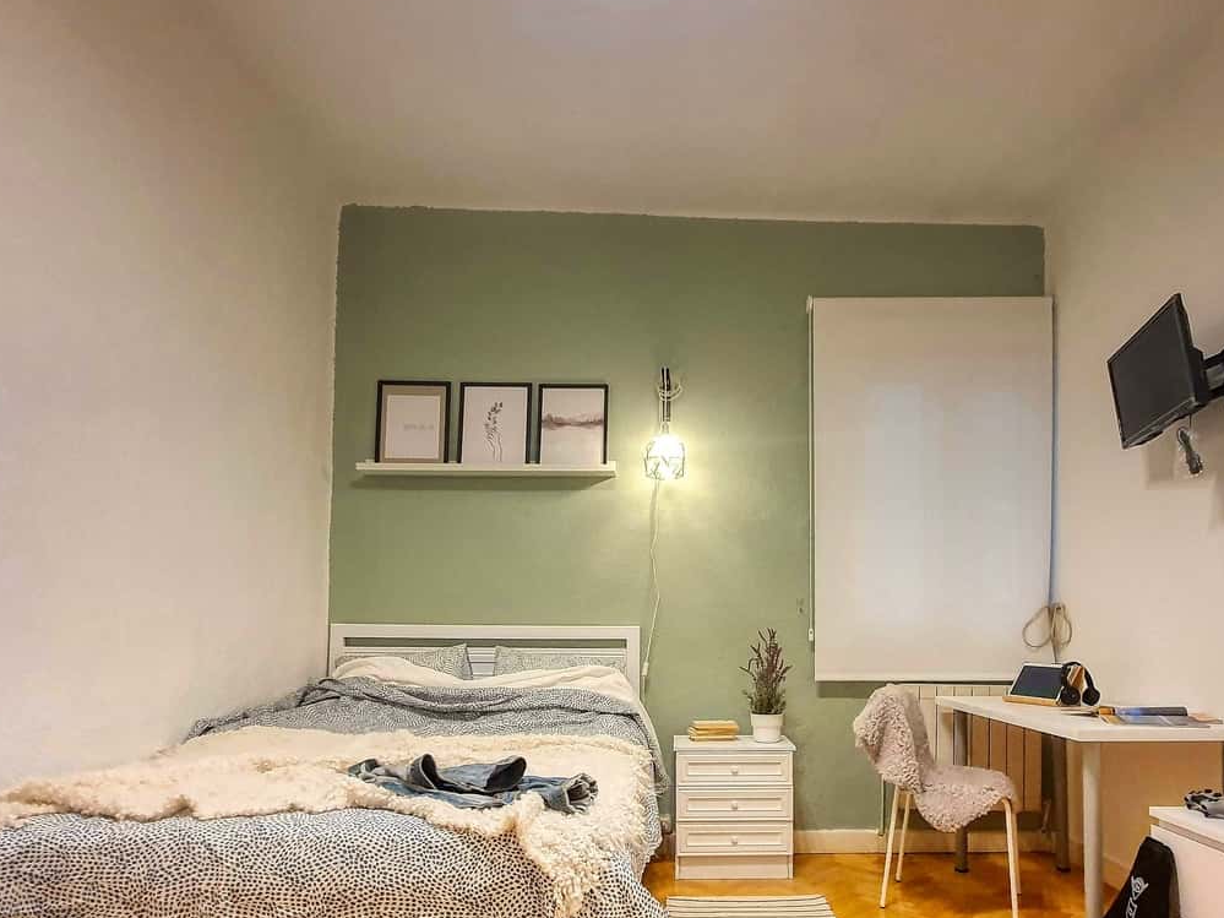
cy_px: 585
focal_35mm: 21
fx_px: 742
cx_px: 697
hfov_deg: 78.6
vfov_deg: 62.4
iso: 320
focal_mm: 1.8
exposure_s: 1/33
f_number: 2.2
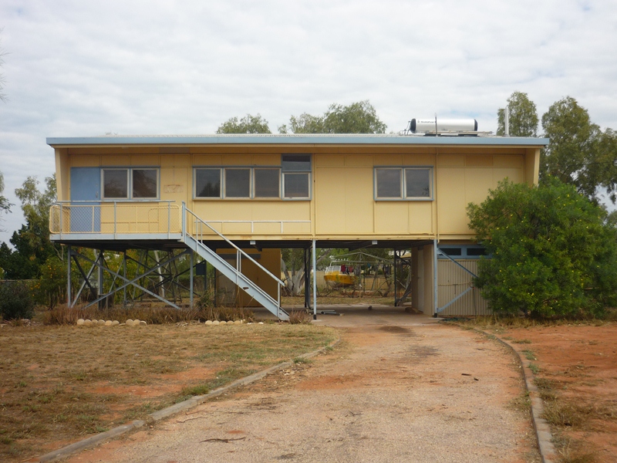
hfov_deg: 51.4
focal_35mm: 36
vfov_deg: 39.7
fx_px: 642
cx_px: 308
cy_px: 232
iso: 100
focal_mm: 6
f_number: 8
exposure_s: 1/160
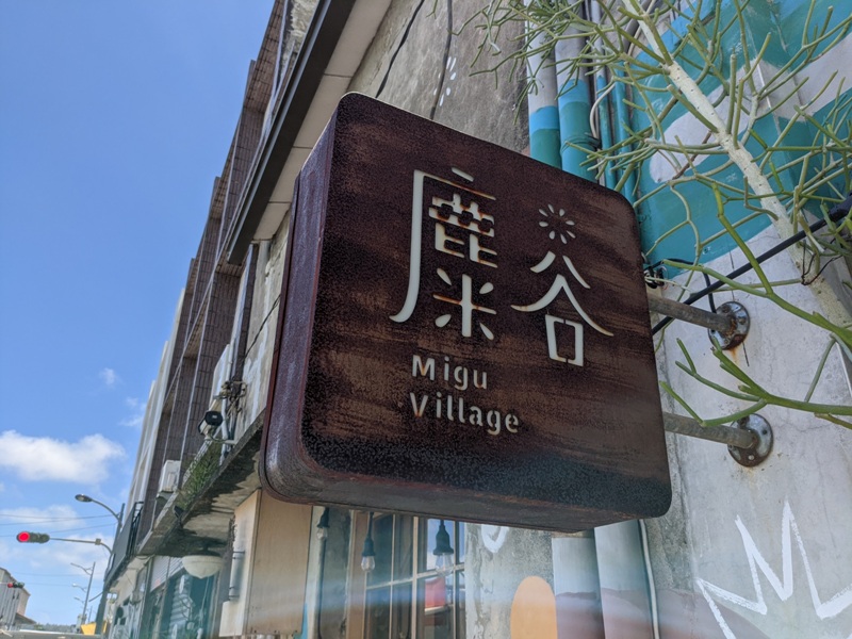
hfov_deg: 65.3
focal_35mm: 27
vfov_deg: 51.4
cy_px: 320
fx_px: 665
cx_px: 426
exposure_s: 1/2597
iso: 50
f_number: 1.73
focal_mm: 4.38
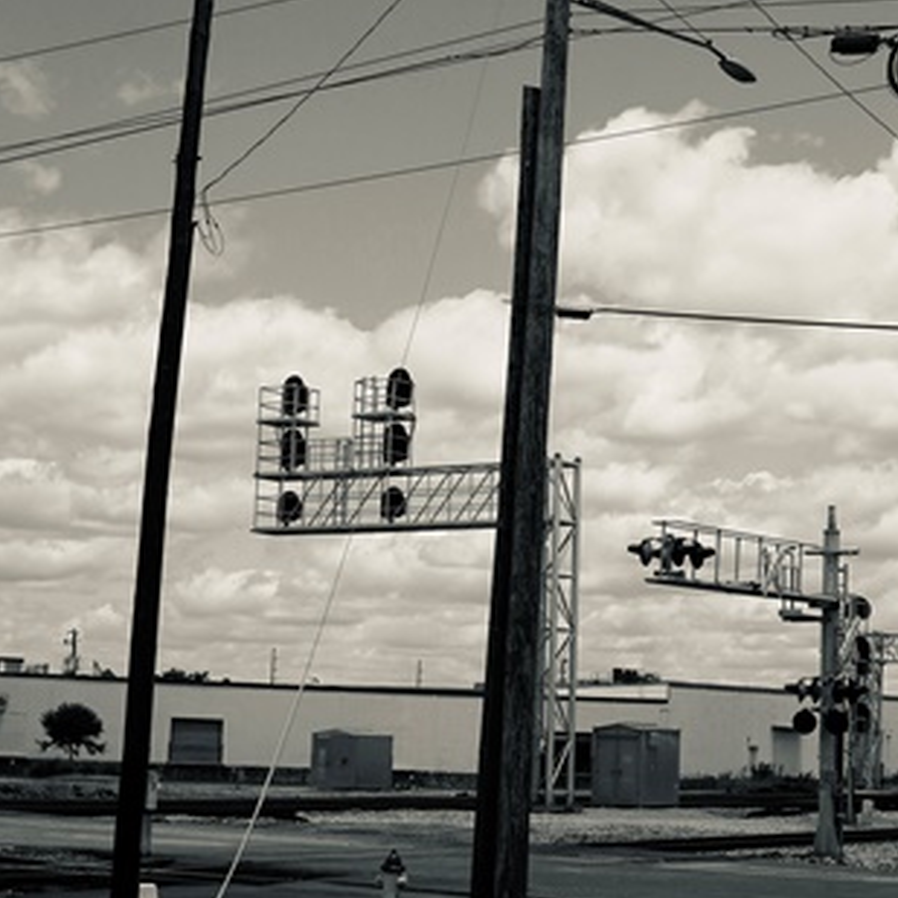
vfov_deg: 23.3
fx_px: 2172
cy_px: 299
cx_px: 597
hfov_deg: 23.3
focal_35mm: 74
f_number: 9
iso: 400
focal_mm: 28
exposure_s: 1/2500
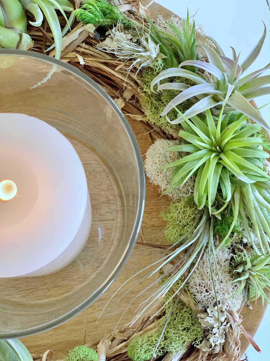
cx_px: 135
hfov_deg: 28.0
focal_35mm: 52
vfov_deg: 36.8
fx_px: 541
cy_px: 180
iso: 400
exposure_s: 1/49
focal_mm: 6
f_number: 2.4
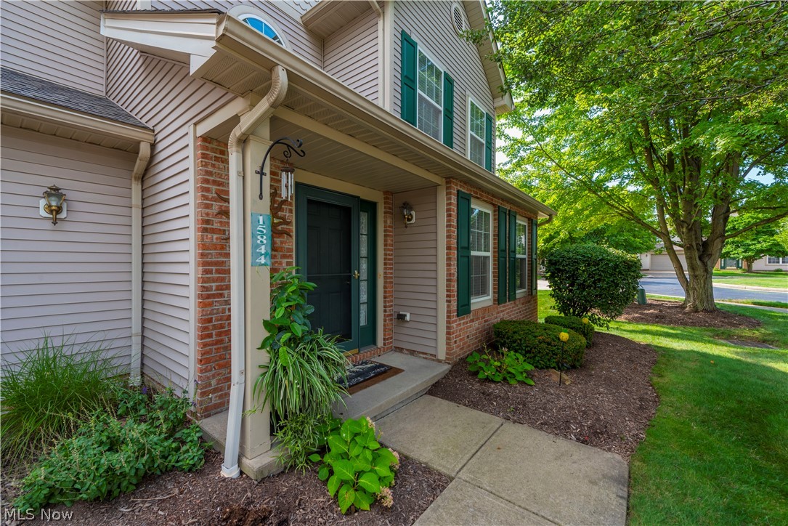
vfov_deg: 81.2
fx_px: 307
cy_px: 263
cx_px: 394
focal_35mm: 14
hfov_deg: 104.2
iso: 320
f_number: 9
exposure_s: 1/125
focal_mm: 14
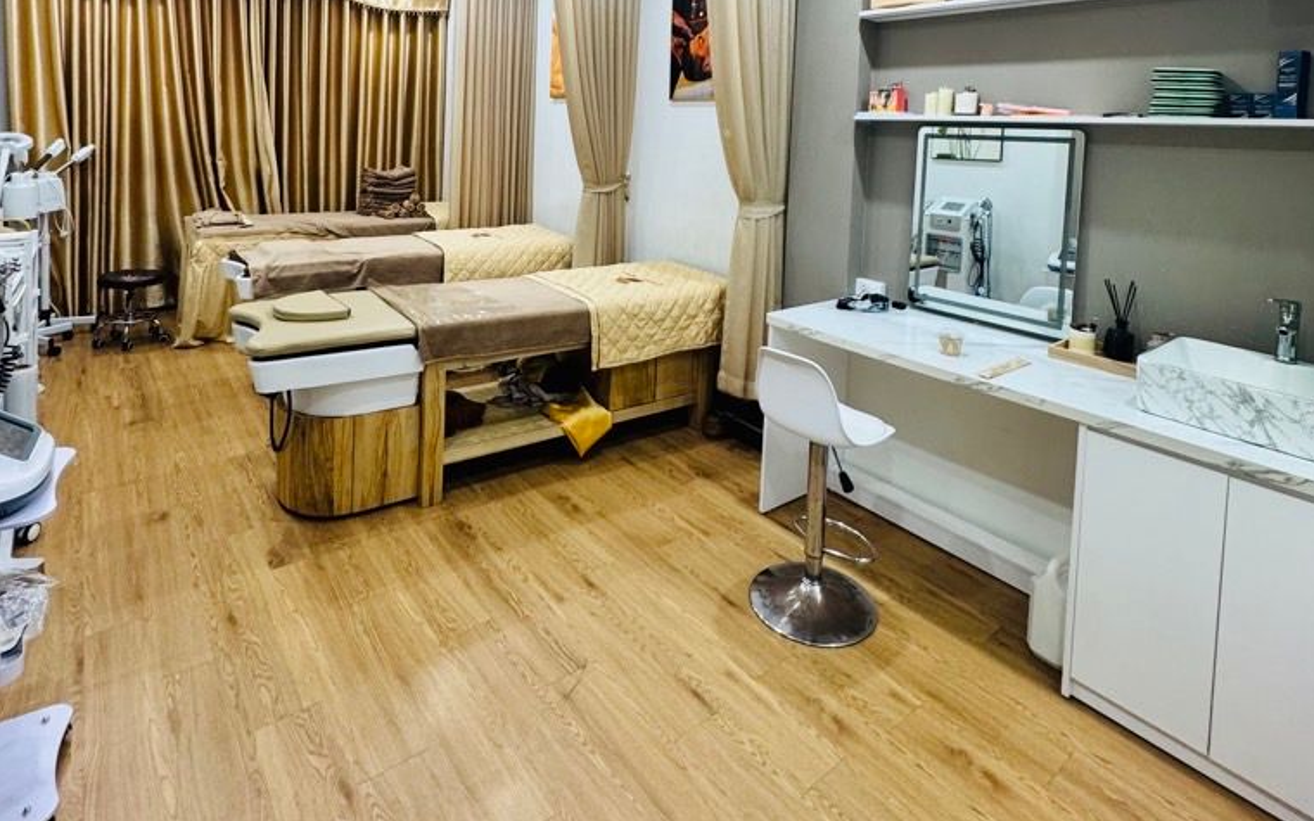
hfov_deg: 85.1
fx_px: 716
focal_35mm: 20
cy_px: 161
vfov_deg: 55.3
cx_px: 660
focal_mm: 2.22
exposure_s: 1/100
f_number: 2.2
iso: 250
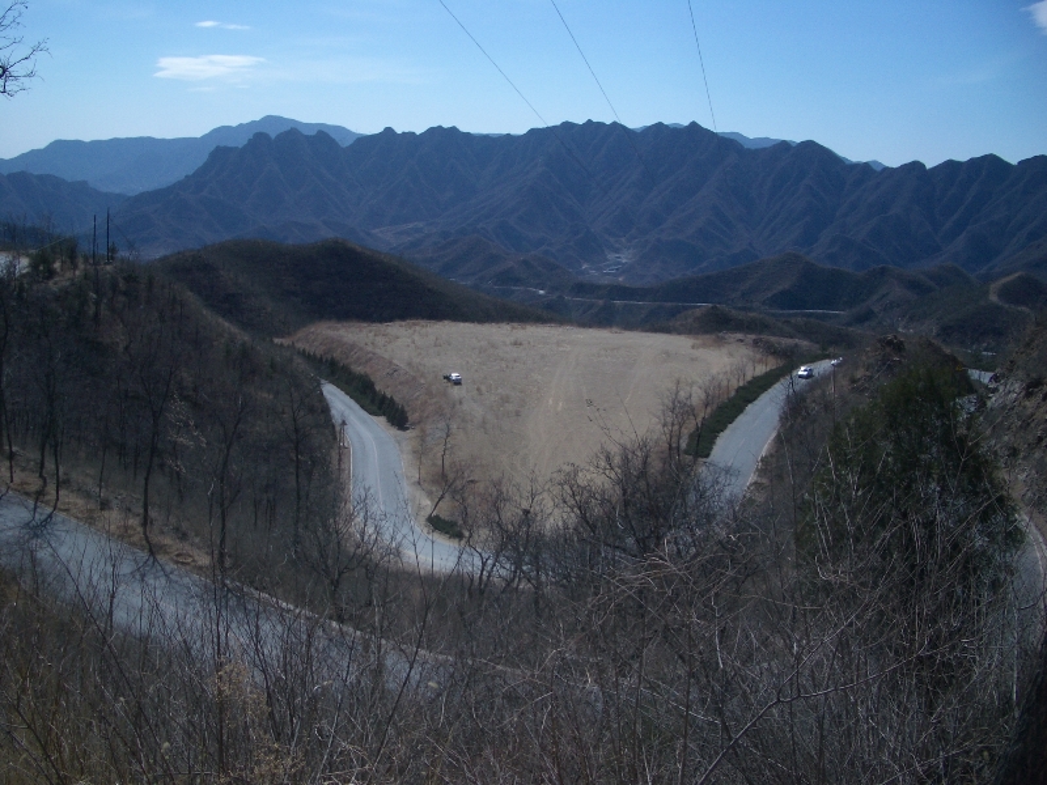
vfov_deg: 40.7
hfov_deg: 52.6
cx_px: 524
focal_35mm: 35
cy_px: 392
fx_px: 1059
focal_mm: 5.8
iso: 50
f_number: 4.3
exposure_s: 1/1000
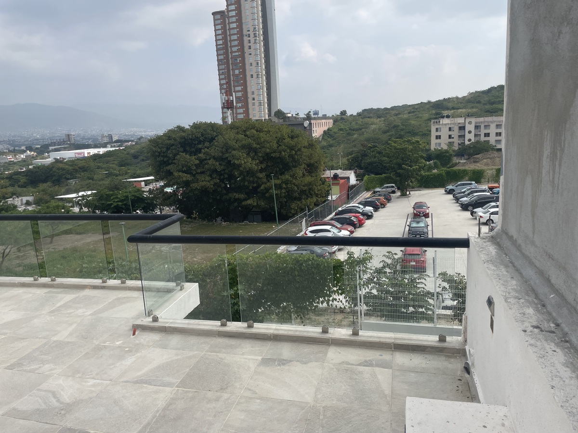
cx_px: 289
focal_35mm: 26
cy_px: 216
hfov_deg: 67.3
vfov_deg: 53.1
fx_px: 434
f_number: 1.6
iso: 50
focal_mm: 4.2
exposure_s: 1/5556
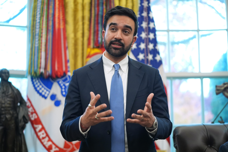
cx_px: 114
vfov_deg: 19.5
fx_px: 443
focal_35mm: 70
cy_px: 76
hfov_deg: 28.8
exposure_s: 1/250
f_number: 2.8
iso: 2000
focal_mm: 70
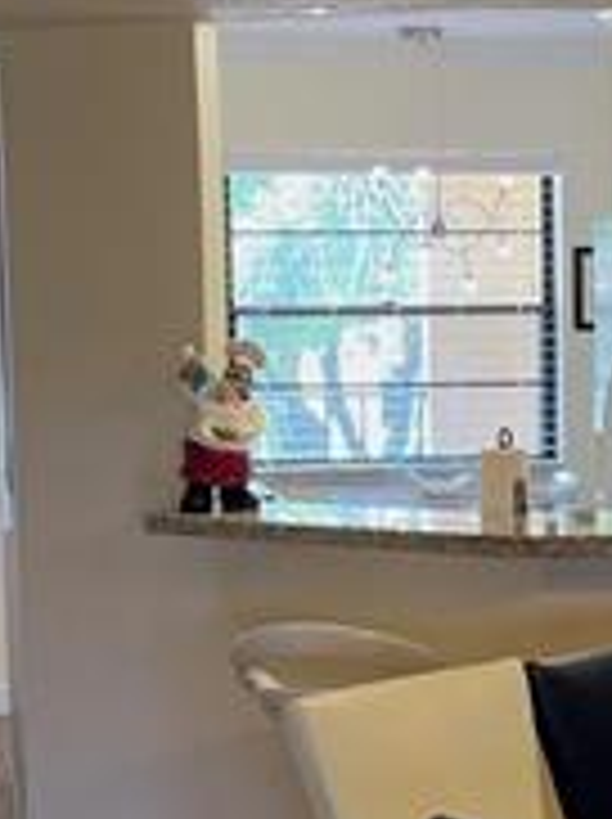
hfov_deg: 13.2
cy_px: 572
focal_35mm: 110
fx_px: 2599
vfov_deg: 17.8
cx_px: 626
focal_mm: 5.1
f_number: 1.6
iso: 125
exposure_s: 1/120
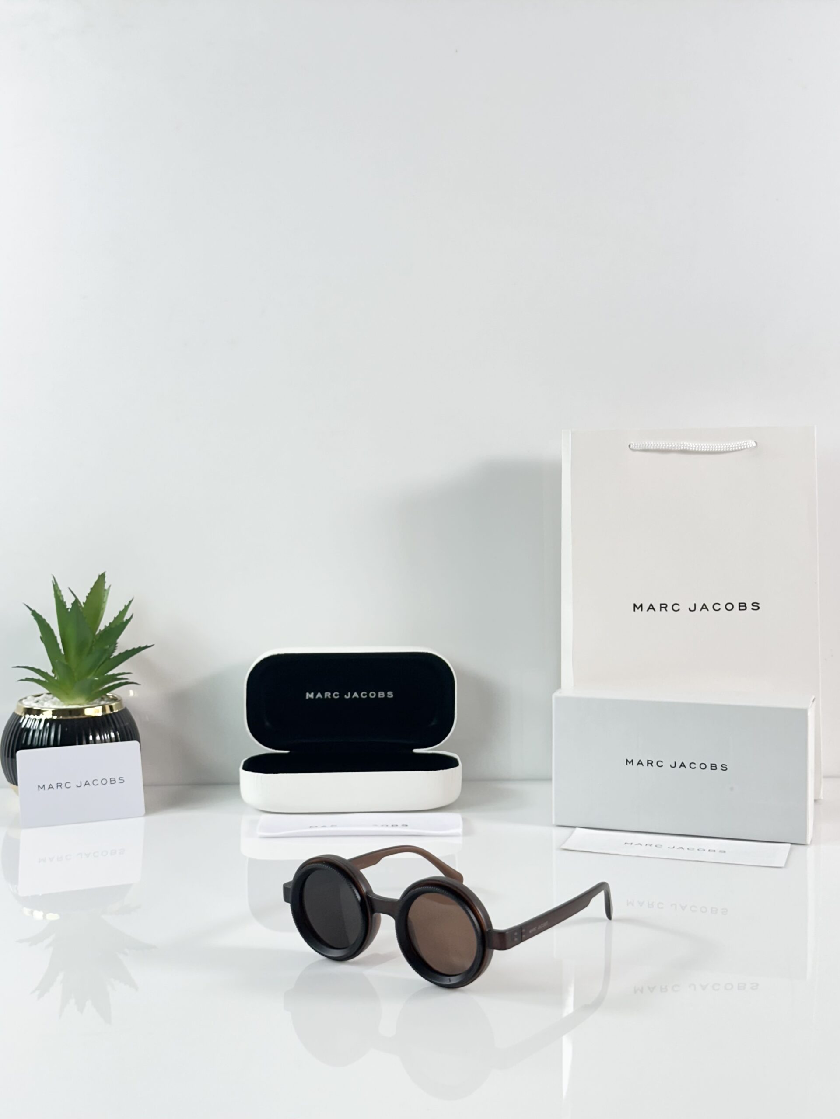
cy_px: 560
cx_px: 420
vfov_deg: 39.7
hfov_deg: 30.3
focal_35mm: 48
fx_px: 1553
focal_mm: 6.86
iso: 64
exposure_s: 1/100
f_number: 1.78
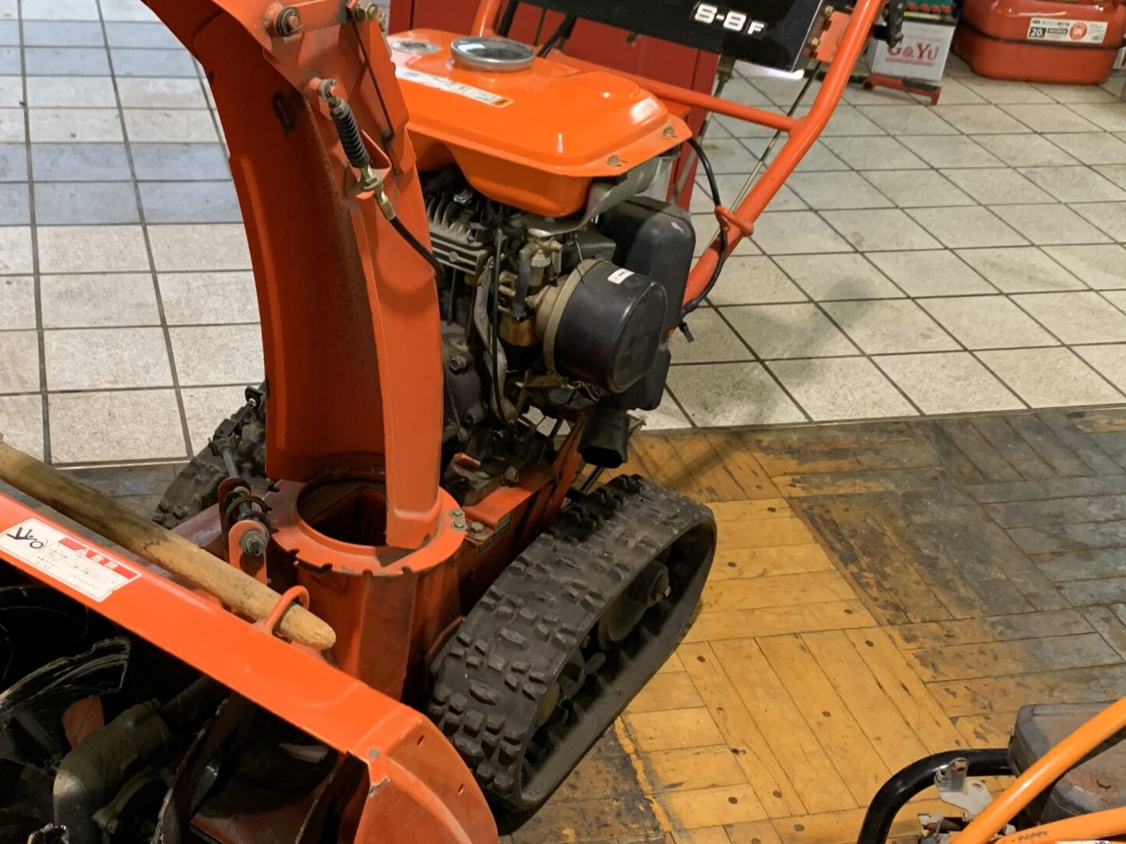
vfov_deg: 31.5
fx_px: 1496
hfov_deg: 40.9
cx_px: 405
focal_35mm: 46
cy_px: 408
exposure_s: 1/50
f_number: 1.8
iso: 200
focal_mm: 4.25
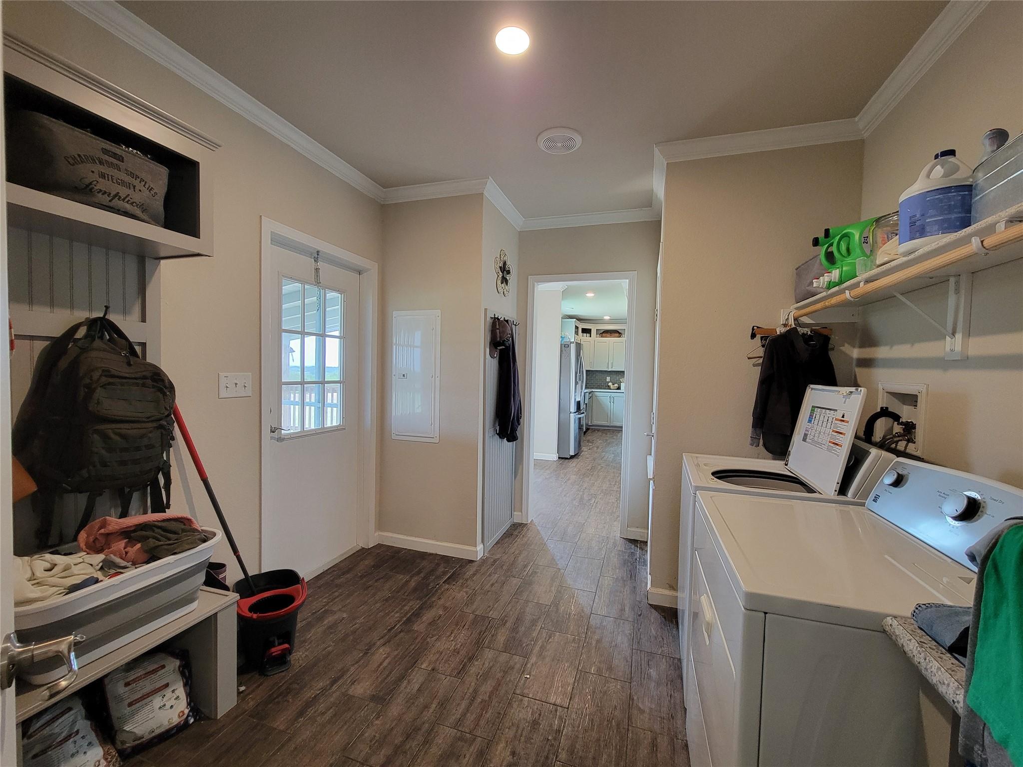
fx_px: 384
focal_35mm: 13
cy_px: 384
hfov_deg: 106.2
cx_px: 512
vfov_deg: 89.9
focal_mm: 2.2
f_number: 2.2
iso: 320
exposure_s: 1/40
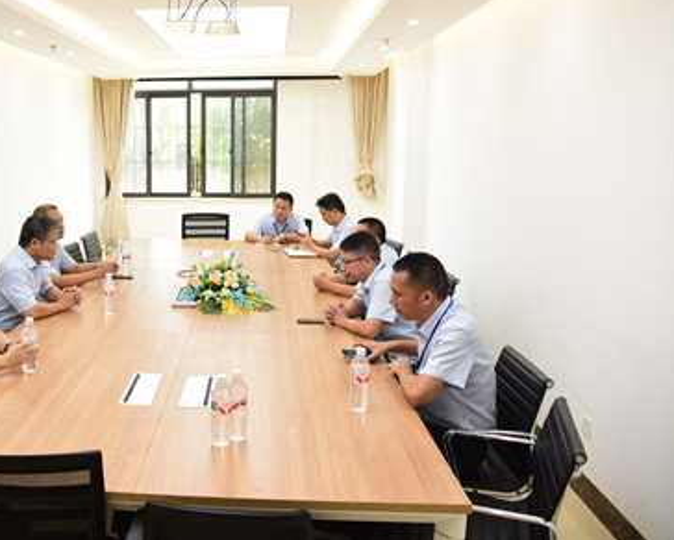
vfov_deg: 43.4
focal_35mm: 34
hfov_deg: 50.7
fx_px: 679
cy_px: 239
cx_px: 172
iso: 800
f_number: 4
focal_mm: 24
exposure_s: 1/60
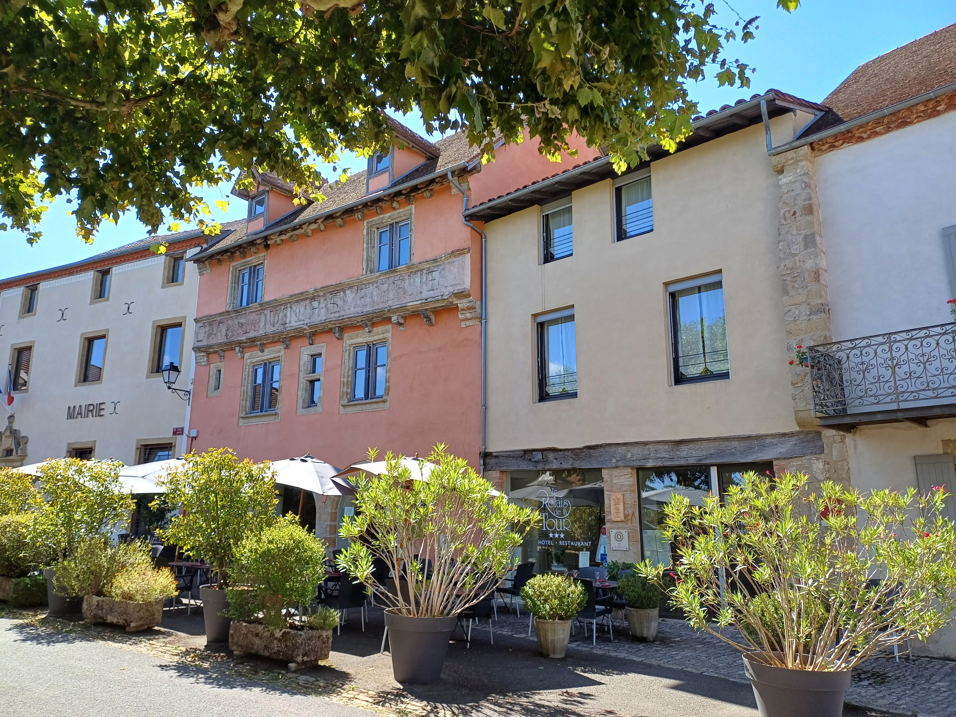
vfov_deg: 54.9
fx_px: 690
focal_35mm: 25
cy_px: 358
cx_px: 478
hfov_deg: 69.4
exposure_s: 1/355
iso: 50
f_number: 1.8
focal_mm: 4.65
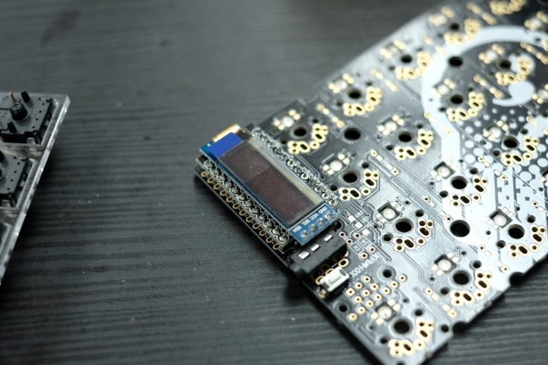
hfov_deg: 37.5
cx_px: 274
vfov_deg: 25.5
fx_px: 807
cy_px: 182
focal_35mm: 53
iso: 1000
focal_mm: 35
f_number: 2.8
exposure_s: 1/100
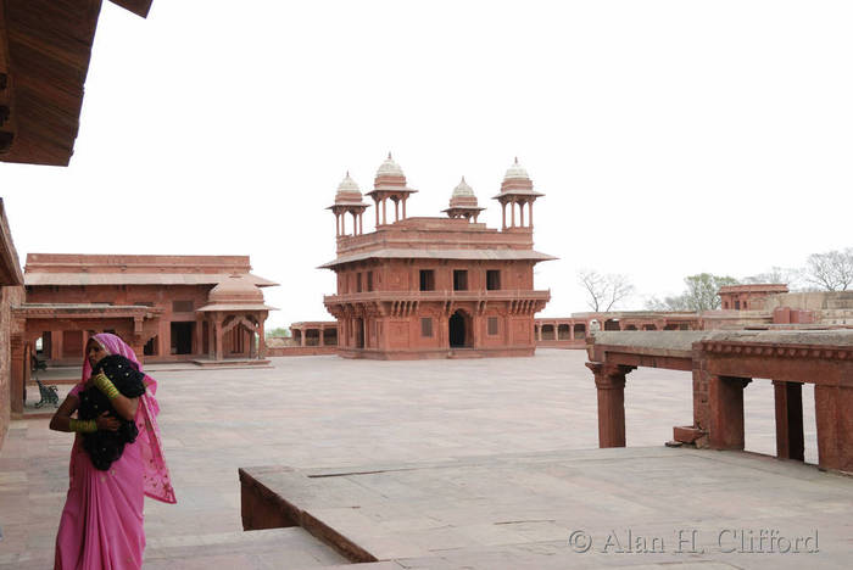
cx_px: 426
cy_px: 285
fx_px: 996
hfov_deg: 46.4
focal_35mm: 42
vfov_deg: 32.0
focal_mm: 28
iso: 100
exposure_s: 1/160
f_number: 6.3
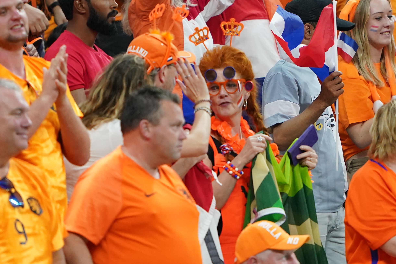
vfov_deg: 1.4
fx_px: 10823
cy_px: 31
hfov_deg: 2.1
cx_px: 230
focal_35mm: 984
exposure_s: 1/1250
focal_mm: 400
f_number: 2.8
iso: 2500
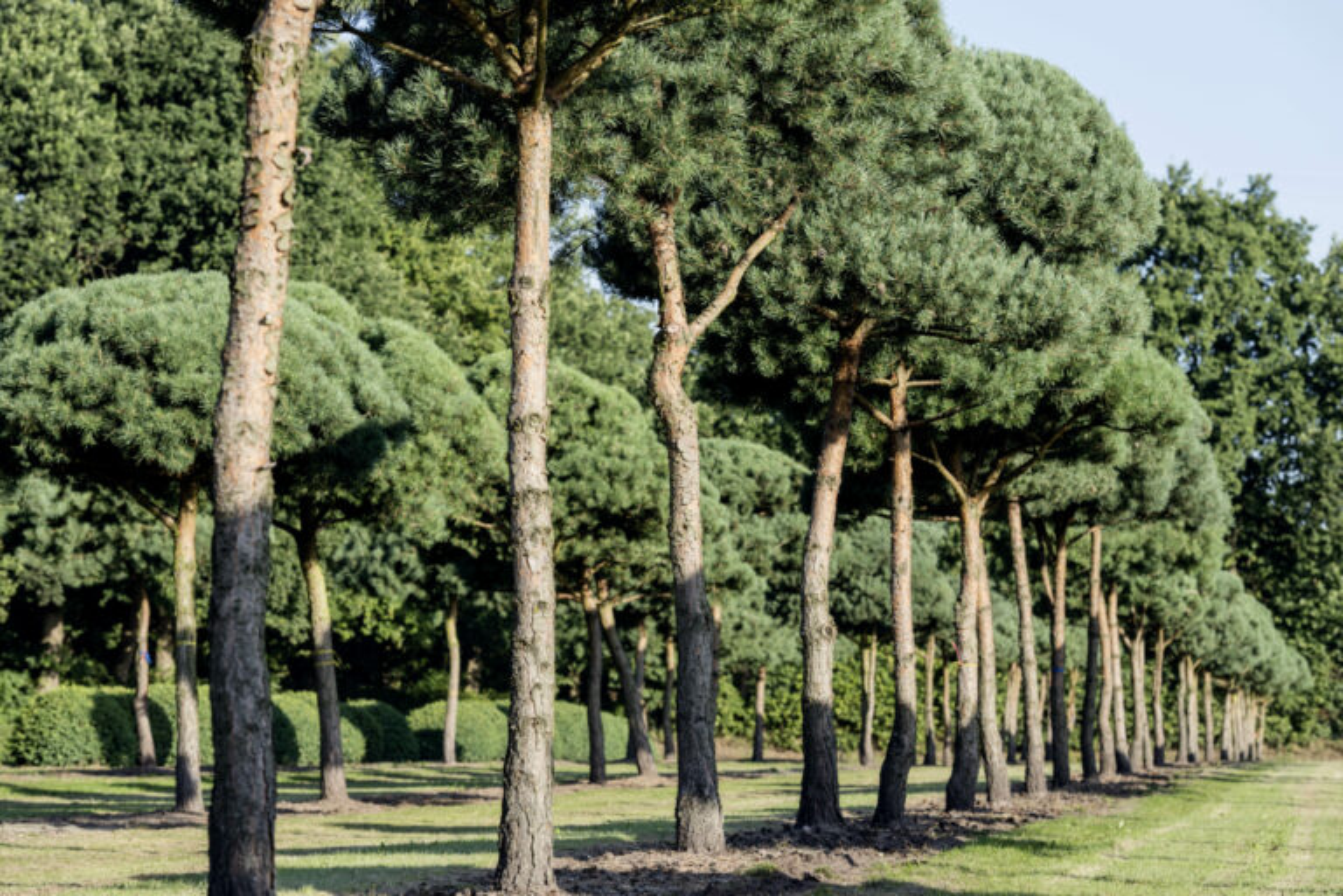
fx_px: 4551
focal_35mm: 122
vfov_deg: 11.2
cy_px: 448
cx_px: 672
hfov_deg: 16.8
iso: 200
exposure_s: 1/320
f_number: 7.1
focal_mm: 122
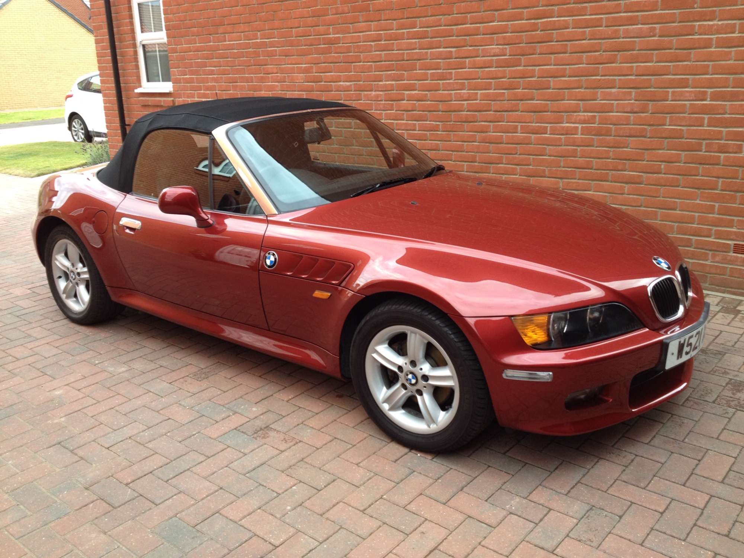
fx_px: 752
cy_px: 279
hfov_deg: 52.6
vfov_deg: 40.7
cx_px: 372
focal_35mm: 35
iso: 50
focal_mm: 4.28
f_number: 2.4
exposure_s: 1/120
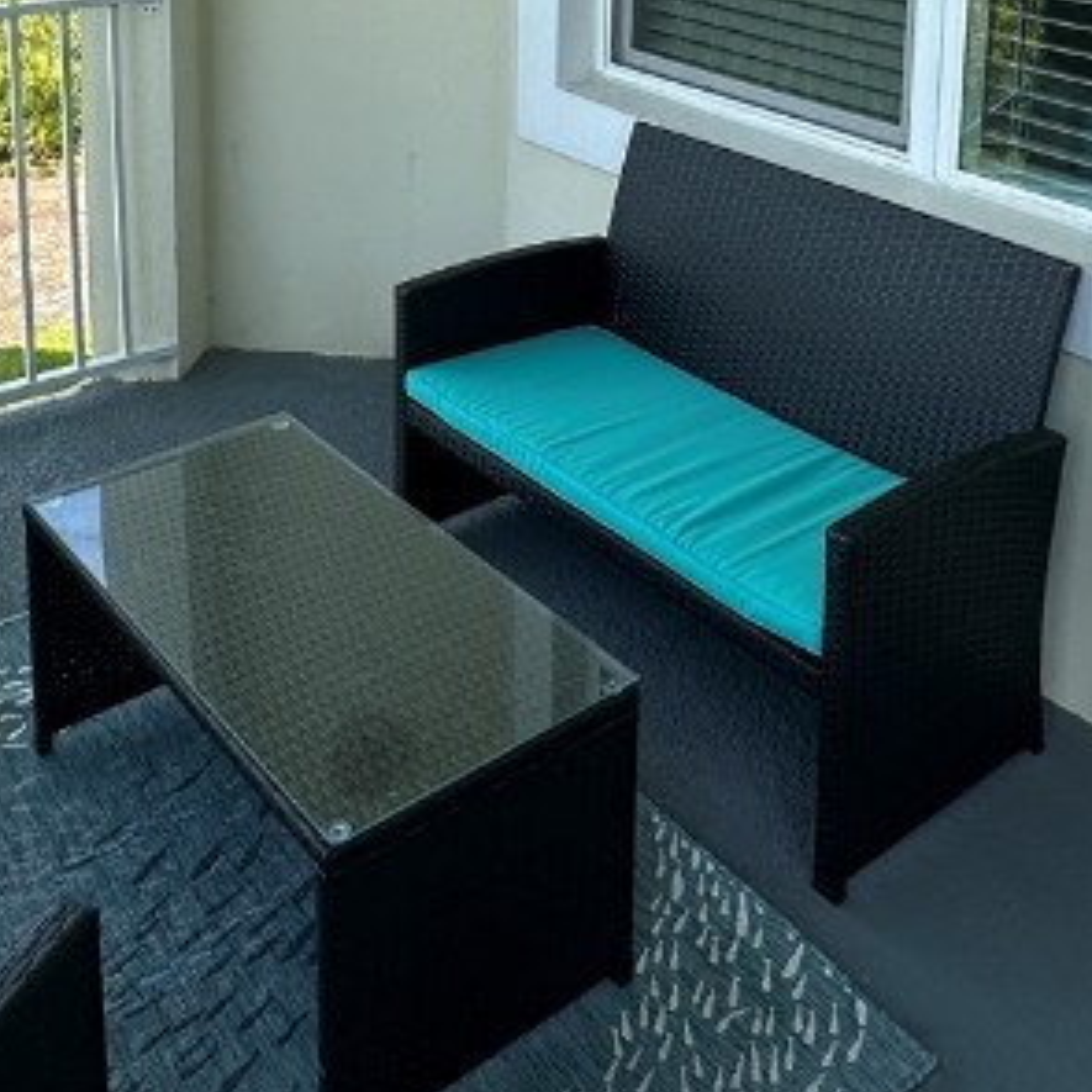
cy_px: -74
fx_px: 1535
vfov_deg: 34.5
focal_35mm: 43
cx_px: 518
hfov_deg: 39.2
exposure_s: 1/487
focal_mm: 2.22
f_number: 2.2
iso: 40
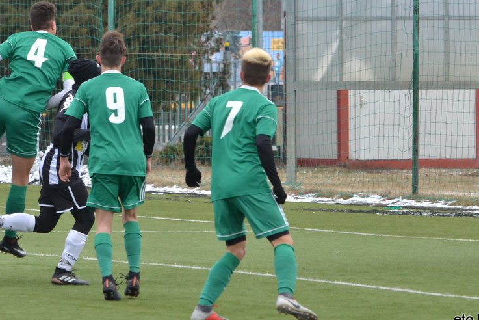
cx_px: 122
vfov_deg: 4.2
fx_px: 4390
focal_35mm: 330
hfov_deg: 6.2
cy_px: 83
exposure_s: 1/640
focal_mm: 135
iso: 500
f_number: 6.3
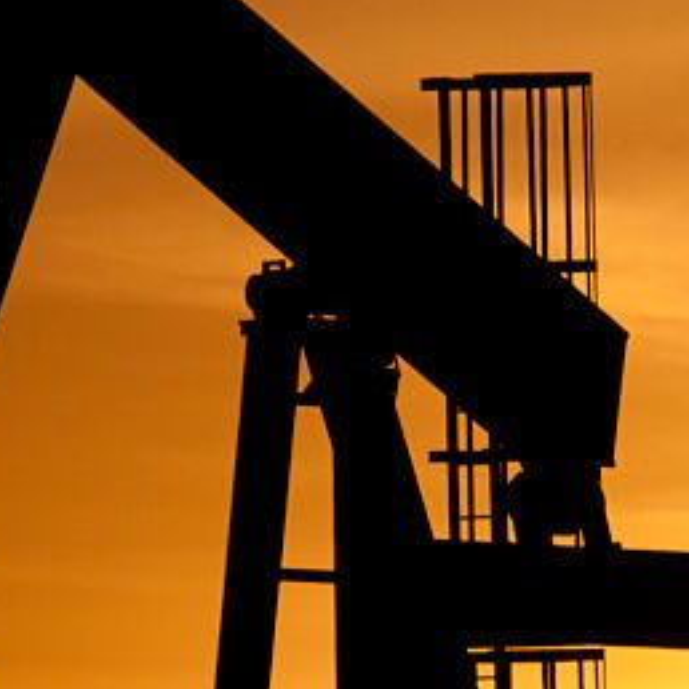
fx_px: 29567
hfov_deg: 1.3
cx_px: 777
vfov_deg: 1.3
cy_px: 342
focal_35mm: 1313
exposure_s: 1/4000
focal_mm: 260
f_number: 9
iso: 200
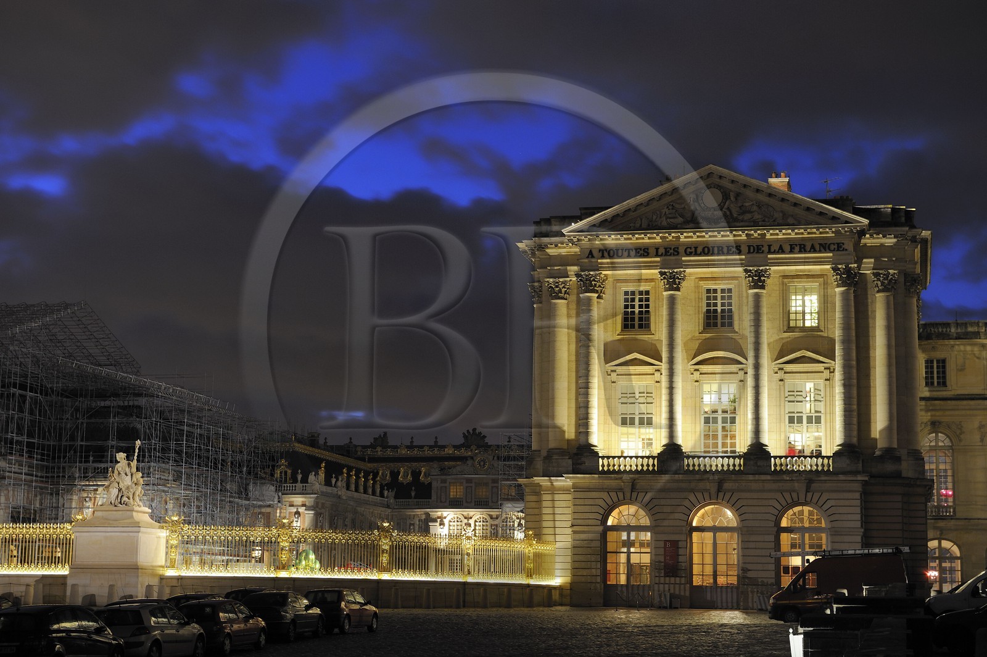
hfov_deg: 28.9
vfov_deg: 19.4
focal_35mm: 70
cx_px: 494
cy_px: 328
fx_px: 1918
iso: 400
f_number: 6.3
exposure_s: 2.5
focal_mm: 70
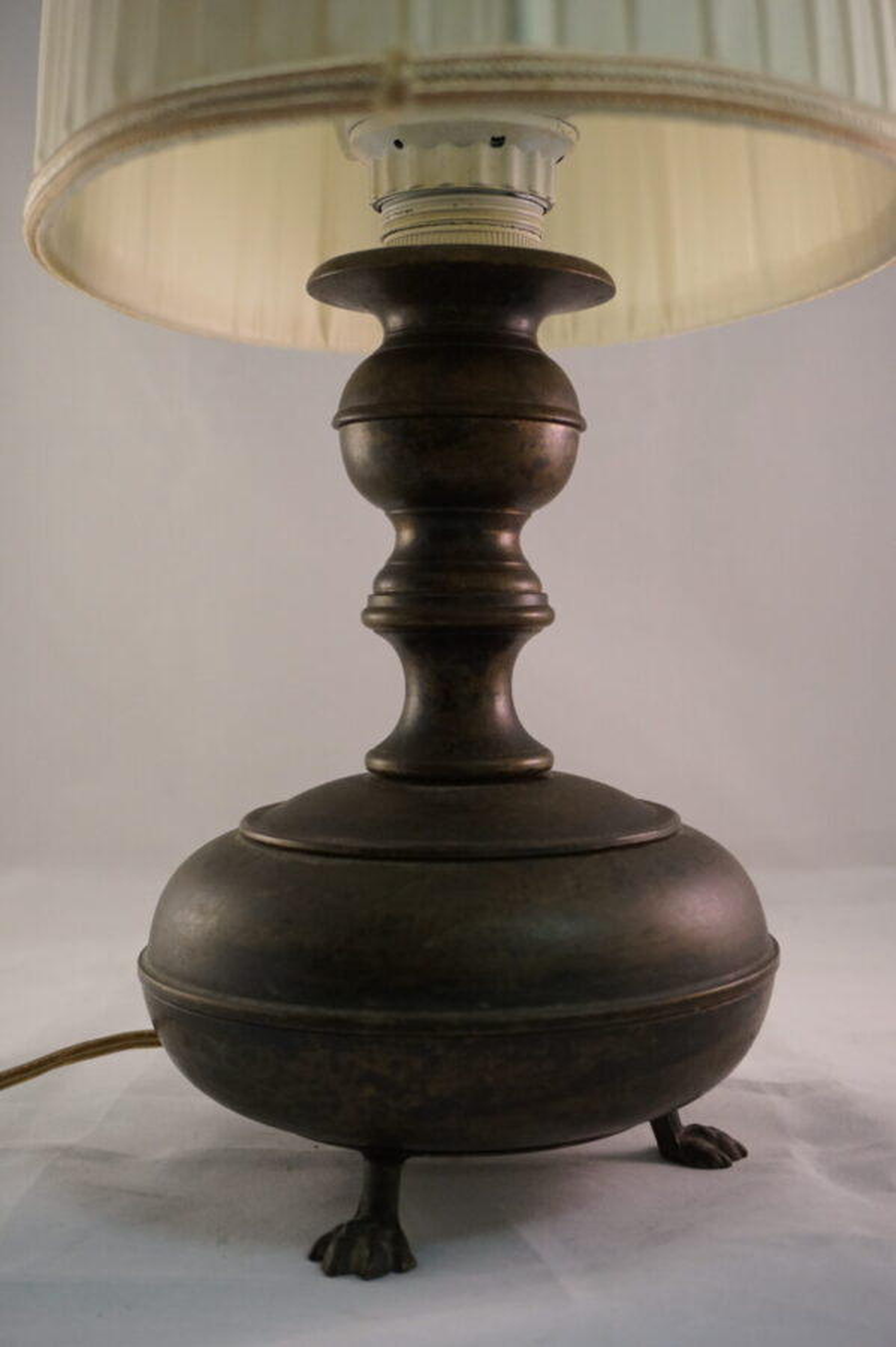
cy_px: 674
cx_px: 448
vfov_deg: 45.0
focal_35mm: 44
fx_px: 1626
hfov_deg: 30.8
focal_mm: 29
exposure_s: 1/60
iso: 1250
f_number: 4.5
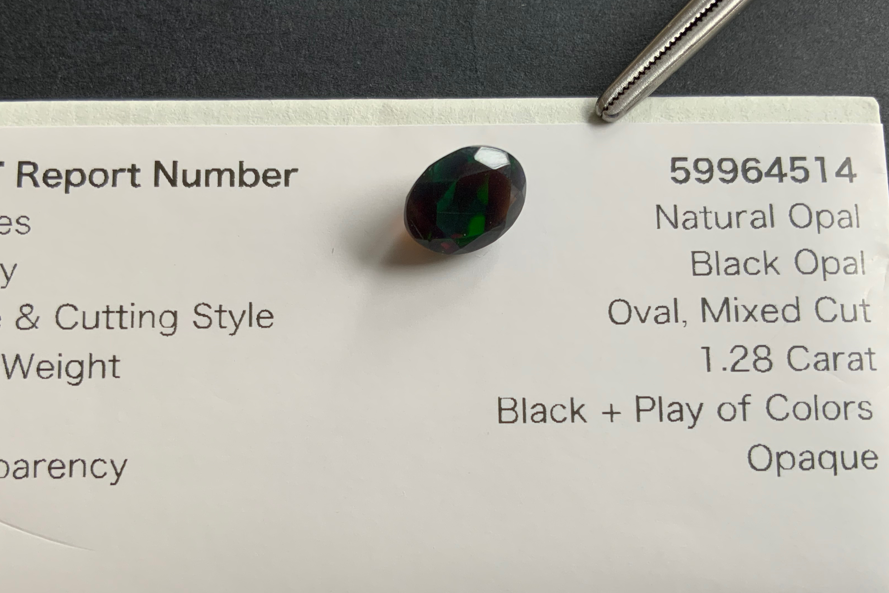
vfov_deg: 34.9
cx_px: 397
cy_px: 368
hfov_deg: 50.6
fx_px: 938
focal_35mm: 38
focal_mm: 3
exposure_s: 1/122
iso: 25
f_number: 1.8
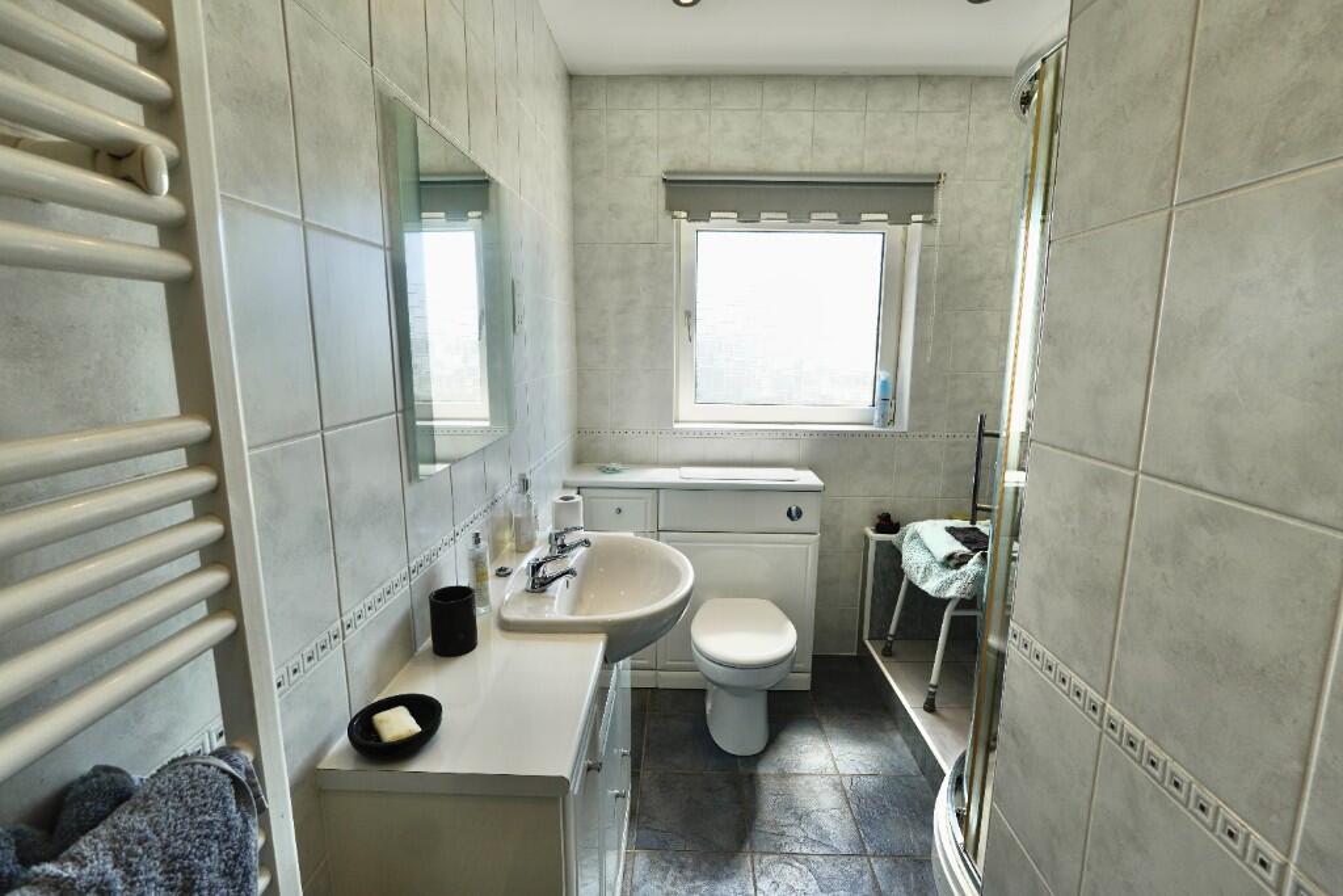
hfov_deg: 95.0
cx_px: 672
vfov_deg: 72.1
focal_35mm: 16
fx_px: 616
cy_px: 448
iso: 100
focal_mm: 11
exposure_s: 1/100
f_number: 5
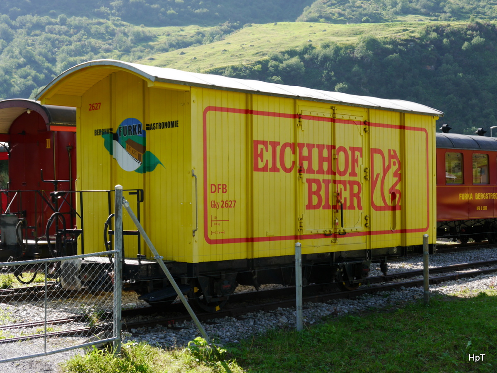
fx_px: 833
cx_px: 248
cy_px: 186
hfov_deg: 33.2
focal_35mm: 58
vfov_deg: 25.2
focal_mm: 29
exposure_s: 1/160
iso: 160
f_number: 6.3
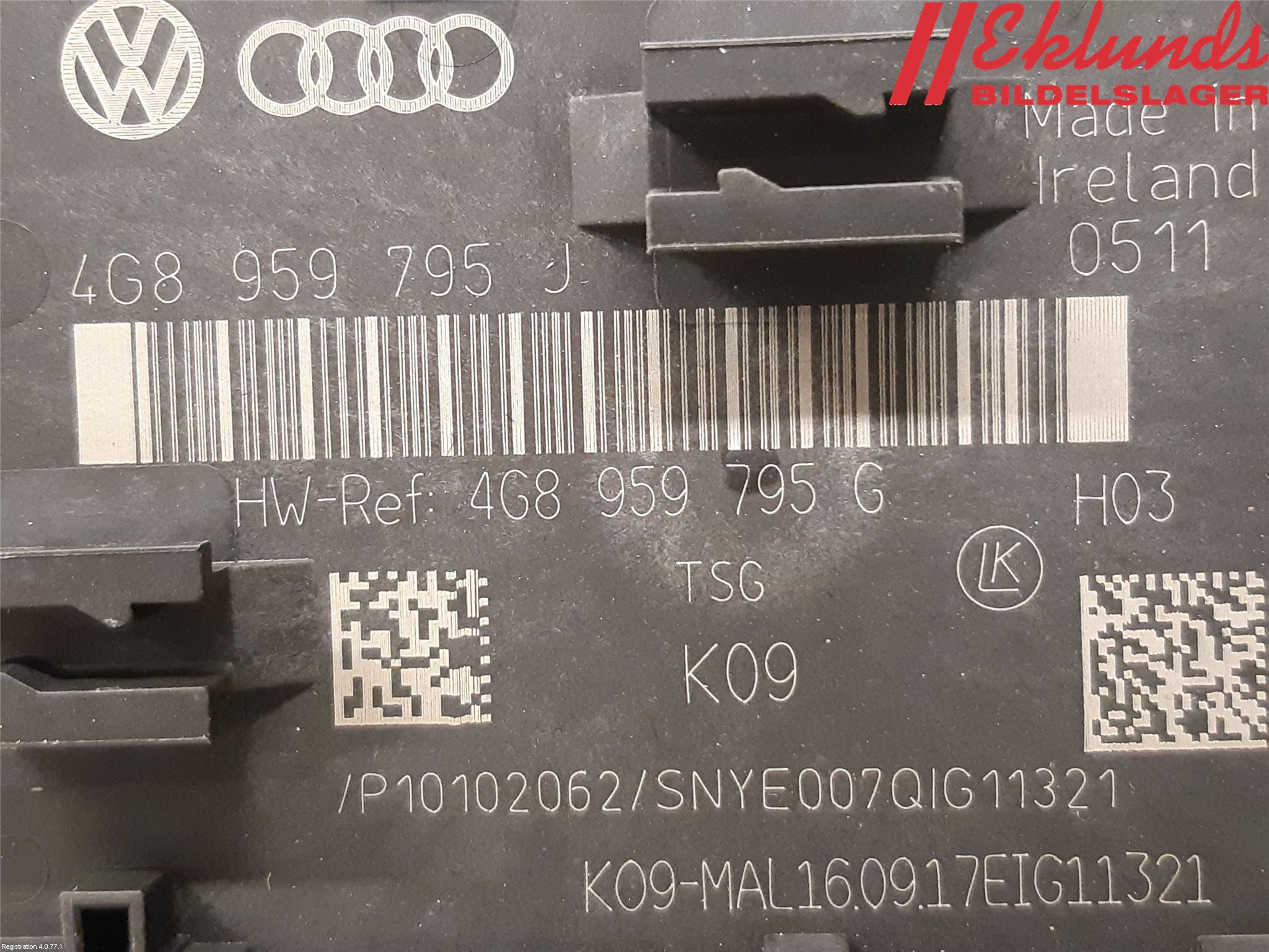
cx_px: 634
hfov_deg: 67.3
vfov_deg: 53.1
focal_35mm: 26
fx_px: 953
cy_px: 476
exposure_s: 1/25
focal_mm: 3.93
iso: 500
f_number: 1.7
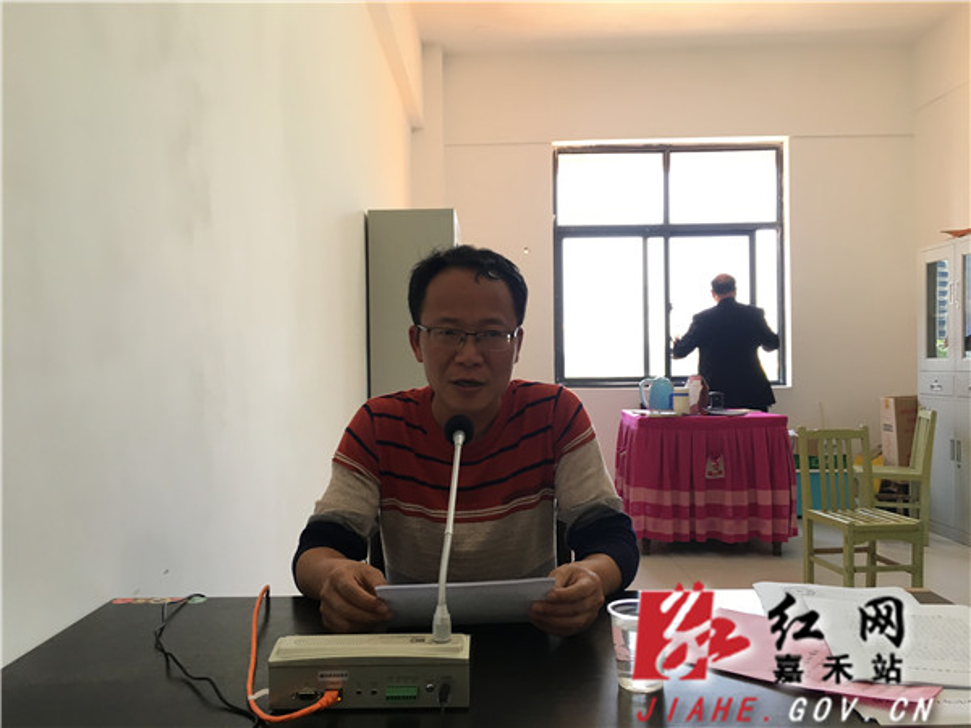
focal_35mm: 29
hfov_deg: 61.7
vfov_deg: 48.2
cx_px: 486
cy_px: 364
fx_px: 813
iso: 32
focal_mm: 4.15
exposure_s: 1/33
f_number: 2.2
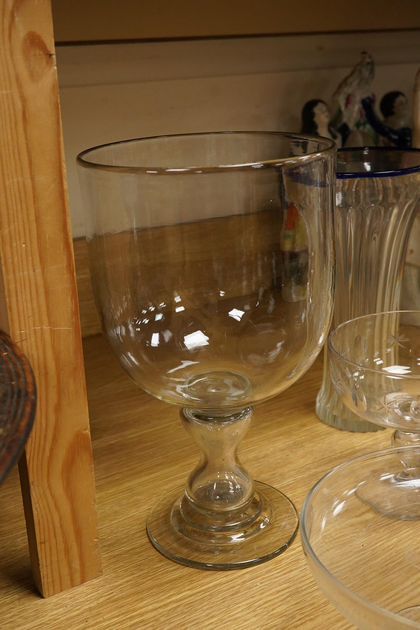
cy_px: 315
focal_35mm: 45
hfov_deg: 29.9
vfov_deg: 43.6
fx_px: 787
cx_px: 210
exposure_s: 1/160
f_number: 10
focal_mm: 30
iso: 2500
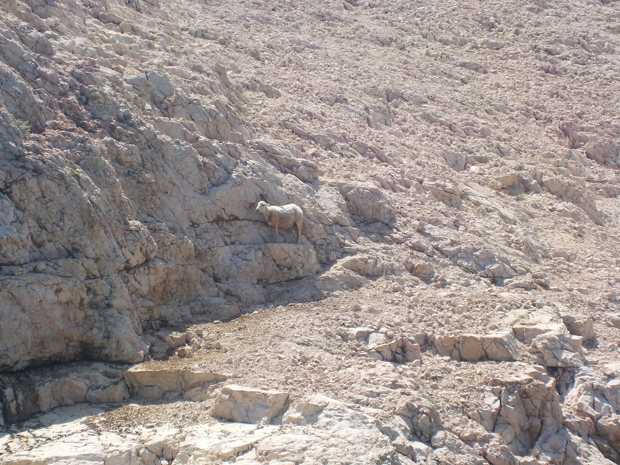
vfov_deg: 16.4
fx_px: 1612
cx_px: 310
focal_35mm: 90
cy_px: 232
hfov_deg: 21.8
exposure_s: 1/400
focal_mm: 12.3
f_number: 5.9
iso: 125
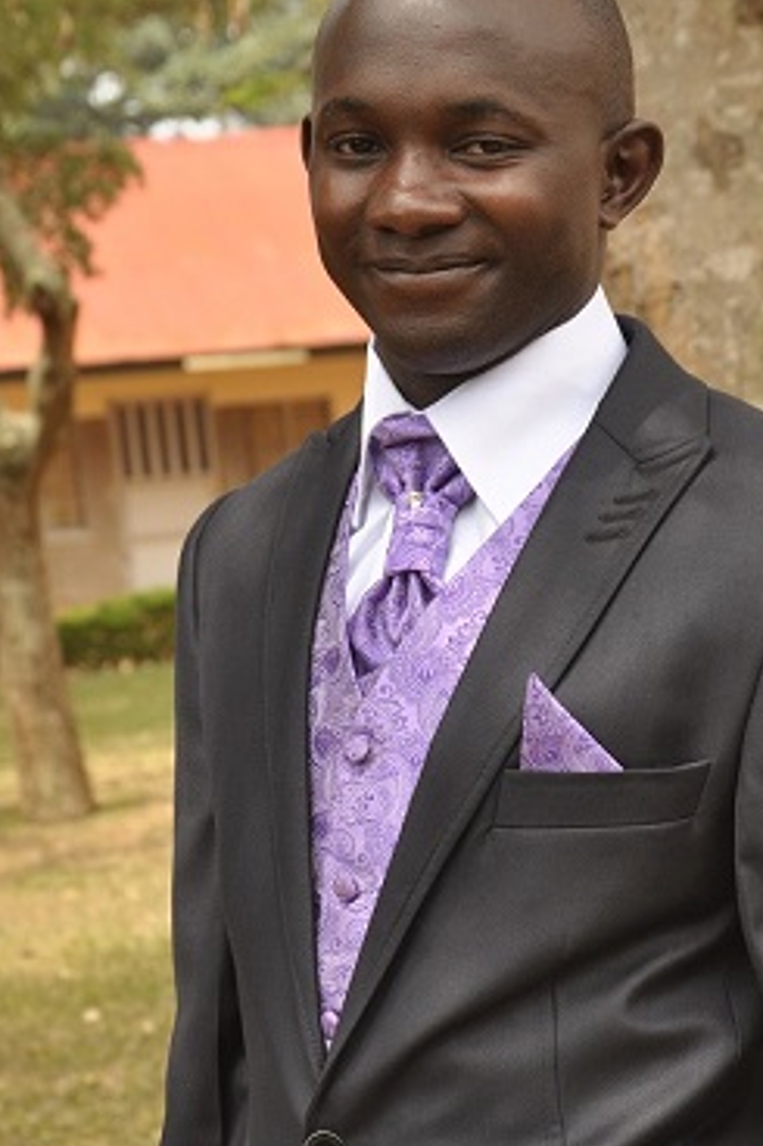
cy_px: 754
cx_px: 467
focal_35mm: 126
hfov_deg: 10.9
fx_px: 4009
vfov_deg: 16.2
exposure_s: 1/500
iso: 400
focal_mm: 48
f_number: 4.8
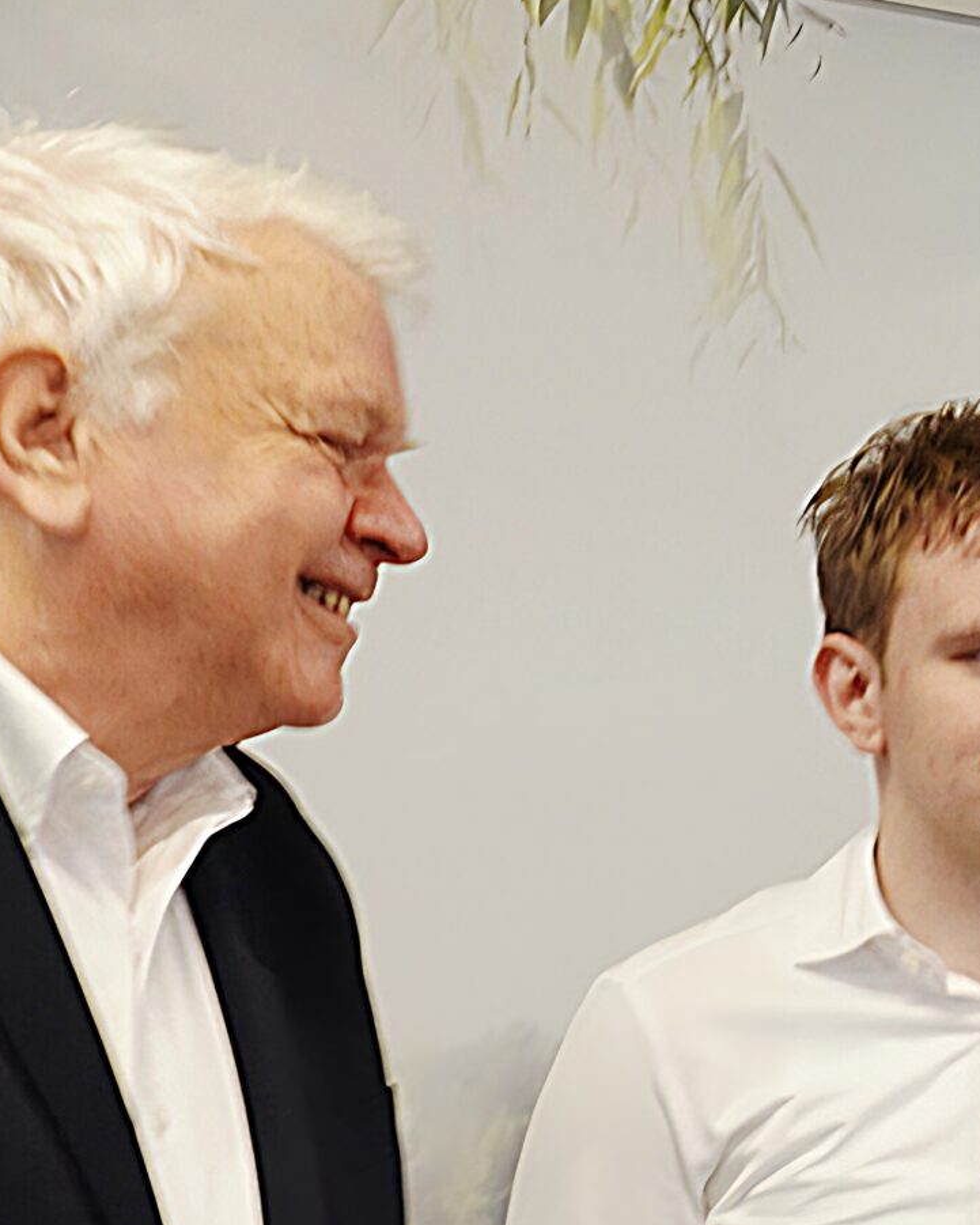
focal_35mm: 72
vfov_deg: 26.0
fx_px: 2610
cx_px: 1446
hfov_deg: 18.9
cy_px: 964
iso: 160
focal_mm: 9.99
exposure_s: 1/30
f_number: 2.8
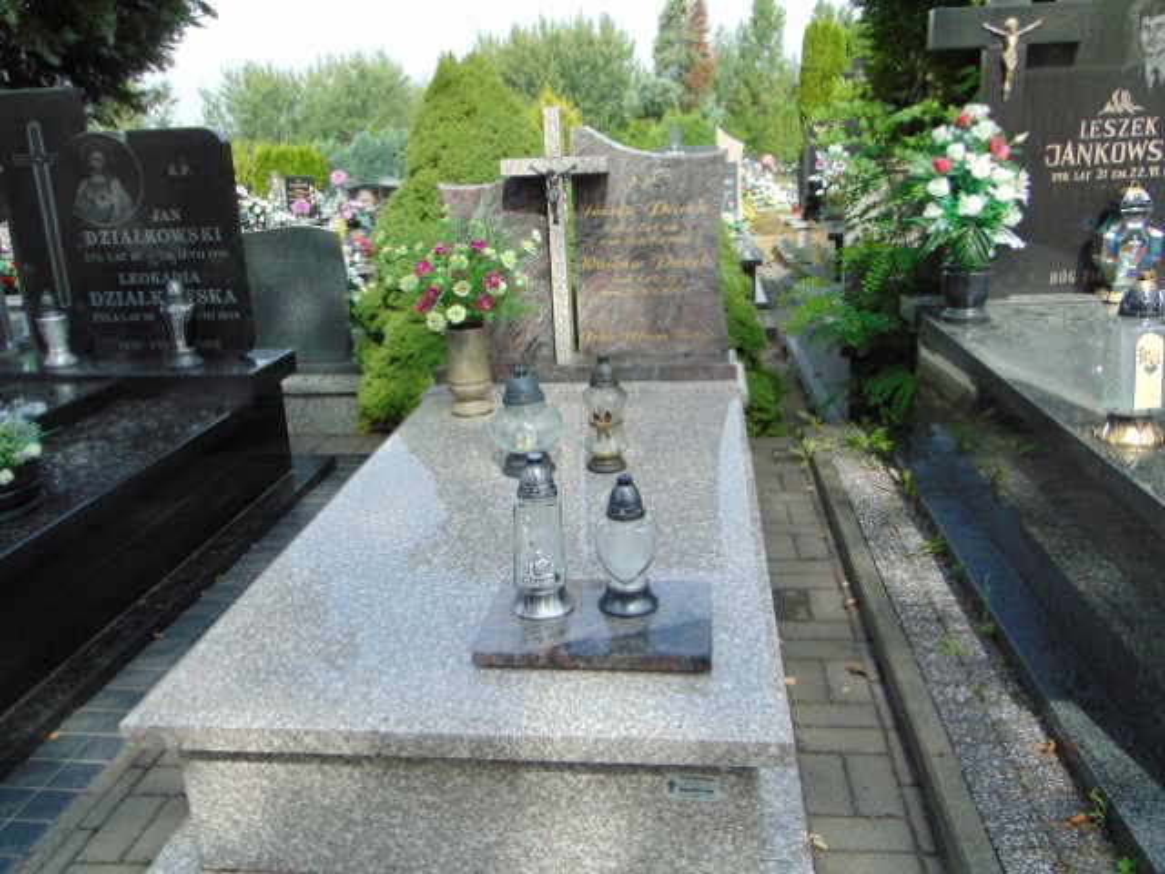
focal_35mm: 30
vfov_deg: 46.8
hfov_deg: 60.0
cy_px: 437
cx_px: 582
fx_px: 1010
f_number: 3.1
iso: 80
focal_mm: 5.4
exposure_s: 1/500
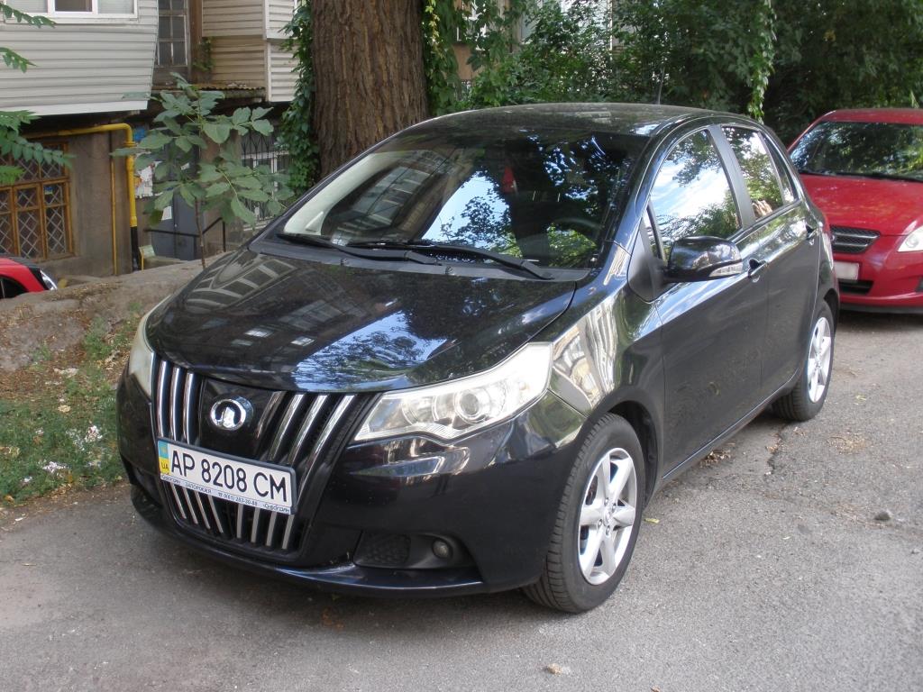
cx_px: 462
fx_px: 960
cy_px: 346
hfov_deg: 51.4
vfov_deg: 39.7
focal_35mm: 36
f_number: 3.5
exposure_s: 1/30
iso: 64
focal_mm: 6.3
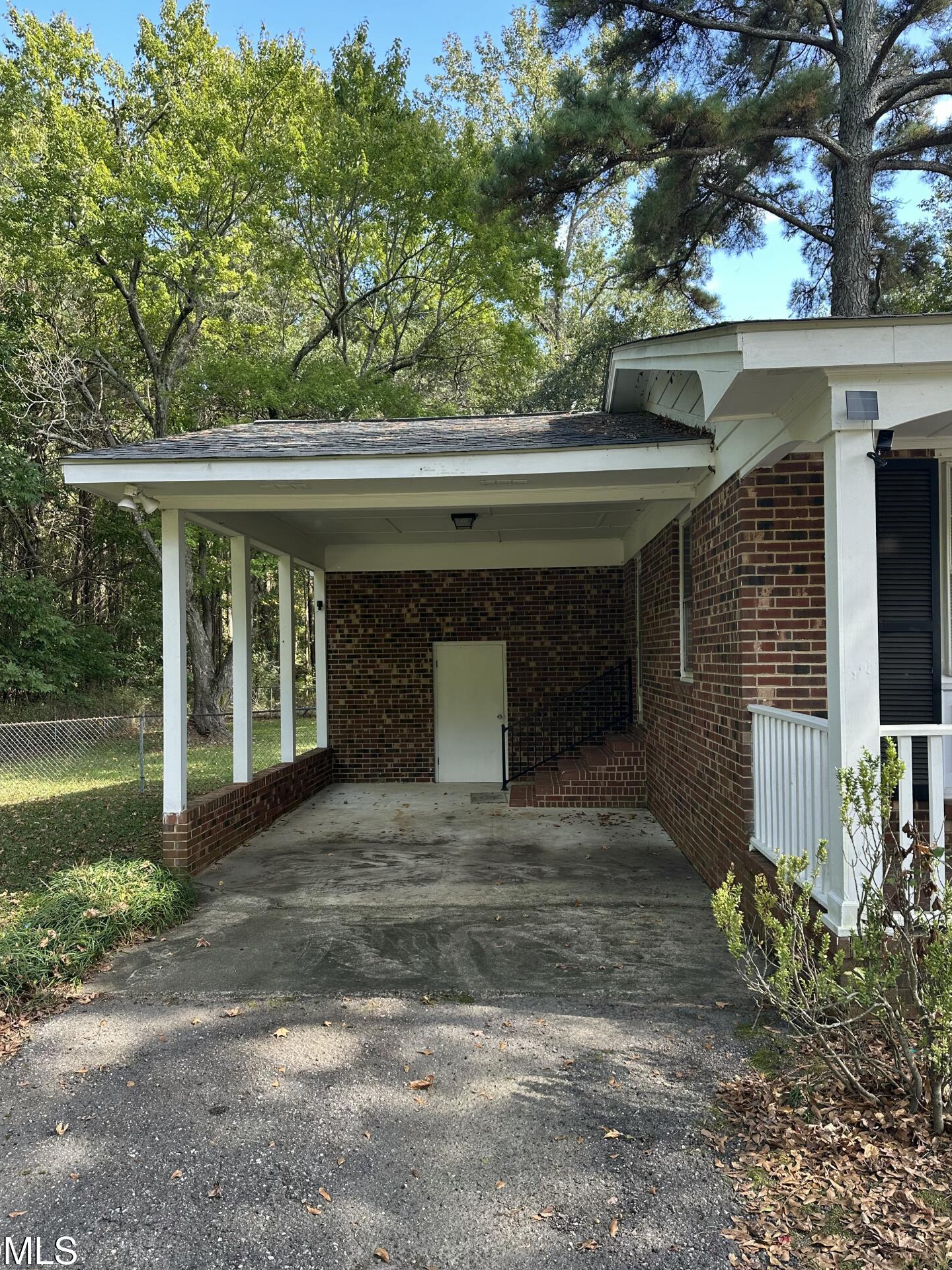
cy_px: 650
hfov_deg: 54.9
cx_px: 468
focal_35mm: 25
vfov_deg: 69.4
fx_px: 917
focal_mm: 6.86
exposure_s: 1/236
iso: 64
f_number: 1.78
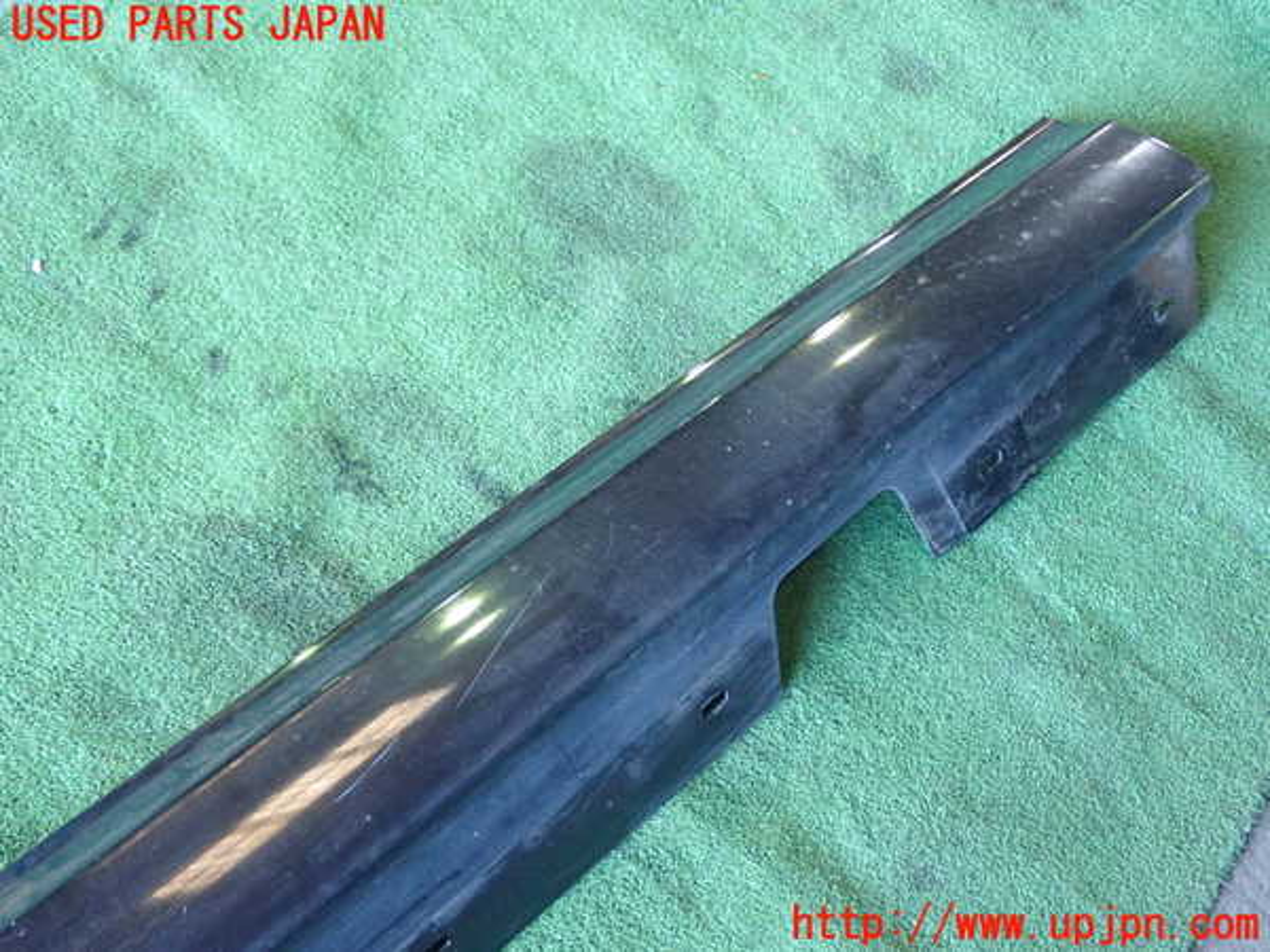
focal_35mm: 44
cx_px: 635
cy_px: 476
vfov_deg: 32.9
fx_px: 1614
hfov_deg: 42.9
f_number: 2.9
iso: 800
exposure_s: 1/30
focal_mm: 7.84
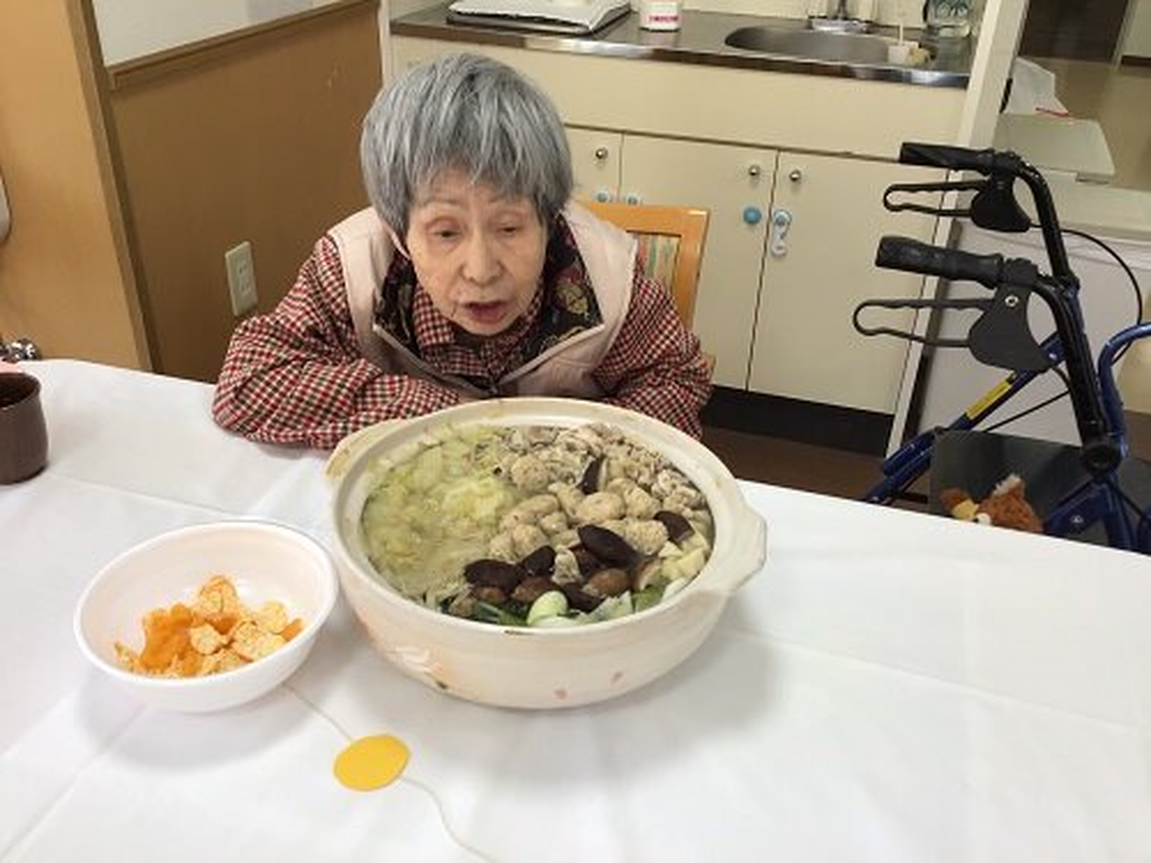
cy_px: 432
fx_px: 1031
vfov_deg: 45.4
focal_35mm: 31
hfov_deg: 58.4
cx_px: 576
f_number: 2.4
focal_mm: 3.3
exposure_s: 1/60
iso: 32
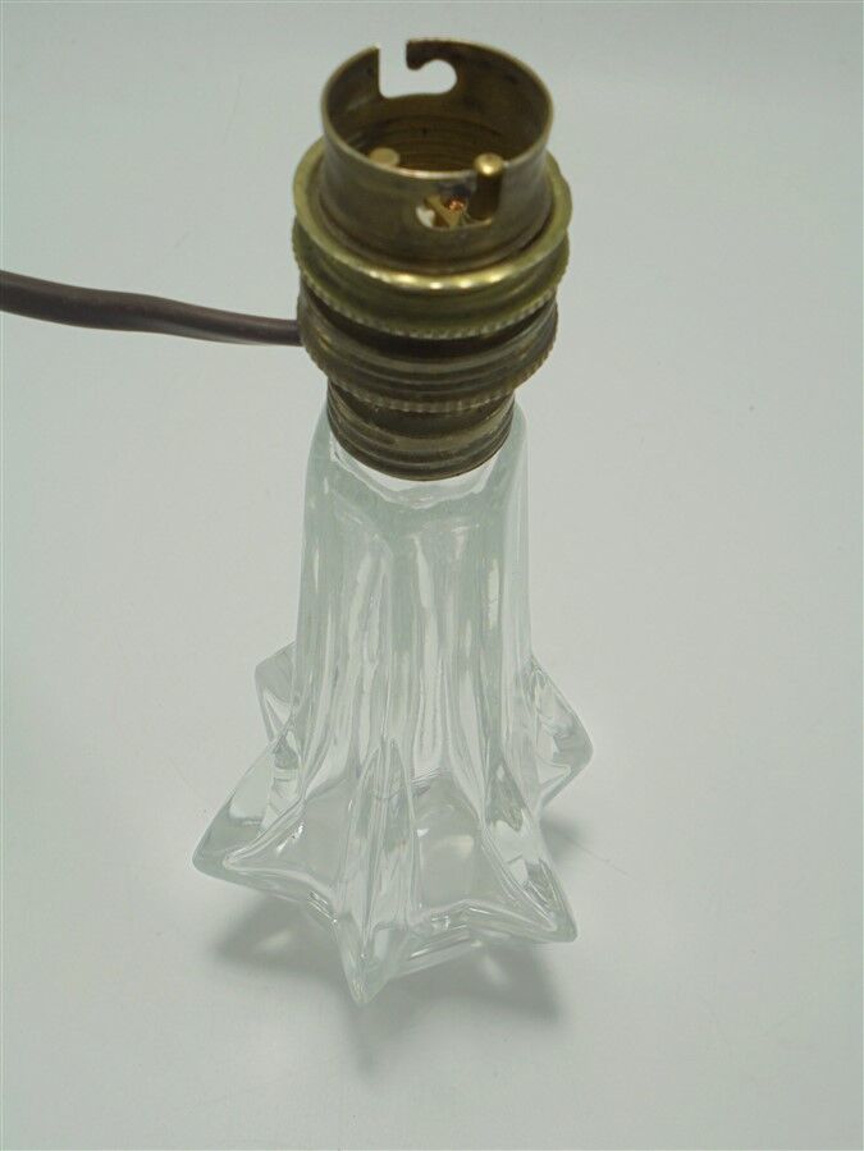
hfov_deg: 37.7
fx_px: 1265
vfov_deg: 49.0
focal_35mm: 38
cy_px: 576
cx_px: 432
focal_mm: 6.9
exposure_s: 1/160
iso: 100
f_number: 4.2
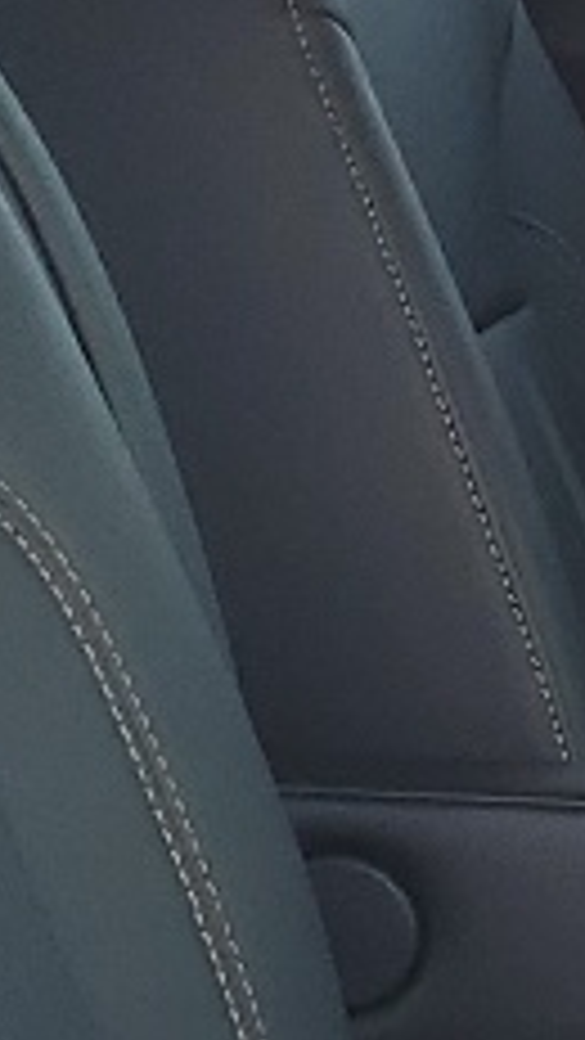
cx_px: 1750
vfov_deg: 10.8
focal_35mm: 196
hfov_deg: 5.8
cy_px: 1157
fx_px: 5403
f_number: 1.5
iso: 50
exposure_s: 1/139
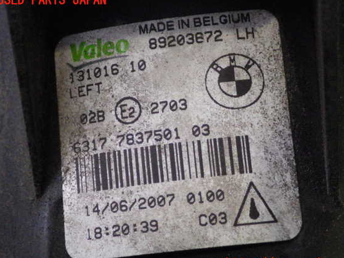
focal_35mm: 94
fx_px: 934
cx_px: 180
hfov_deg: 20.9
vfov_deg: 15.7
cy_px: 132
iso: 3200
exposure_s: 1/80
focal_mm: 15.4
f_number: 4.5
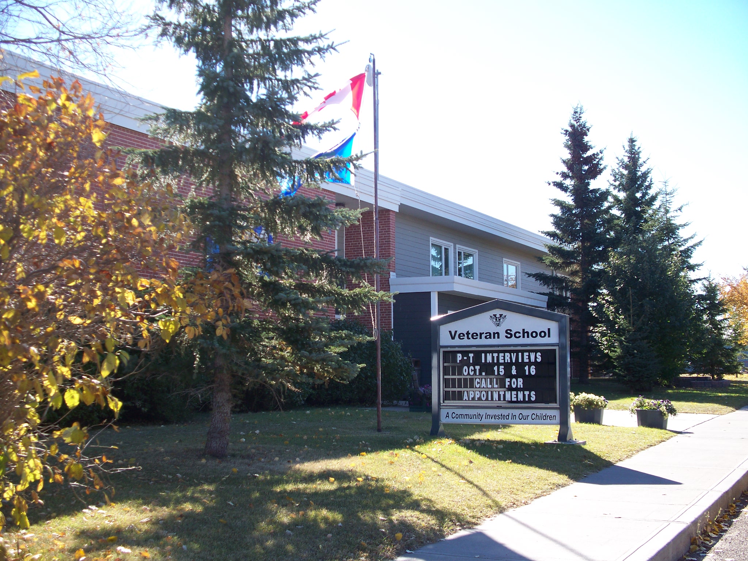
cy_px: 280
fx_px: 1016
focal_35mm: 47
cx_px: 374
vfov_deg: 30.9
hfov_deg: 40.4
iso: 64
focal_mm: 9.86
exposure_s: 1/250
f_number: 2.9
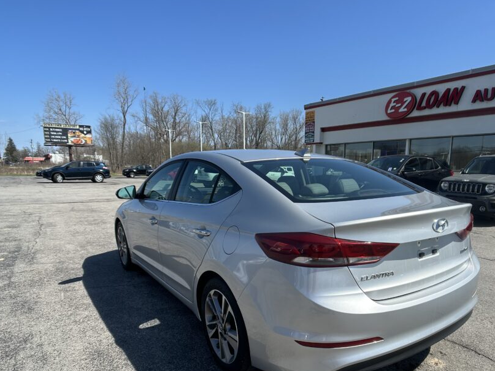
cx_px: 289
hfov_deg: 55.1
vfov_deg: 42.6
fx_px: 472
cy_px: 232
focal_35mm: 33
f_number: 1.5
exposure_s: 1/3571
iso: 50
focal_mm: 5.7
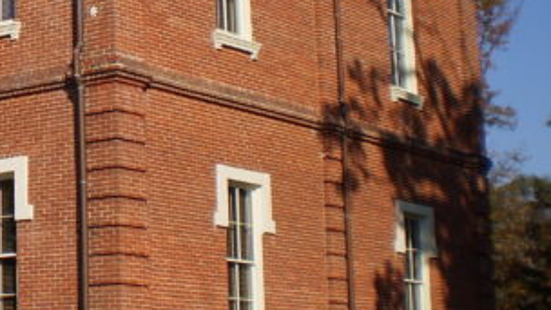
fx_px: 1446
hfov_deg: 20.2
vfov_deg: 12.2
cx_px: -114
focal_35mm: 99
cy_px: 103
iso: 64
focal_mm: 6.3
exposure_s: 1/1250
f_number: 4.6
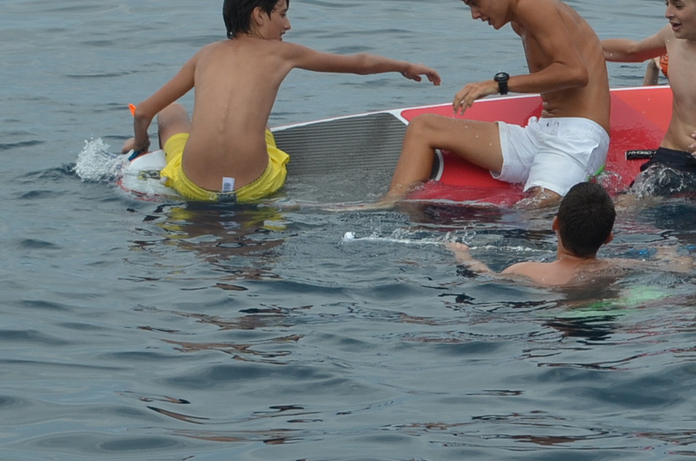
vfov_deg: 5.8
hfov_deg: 8.7
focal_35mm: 235
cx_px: 688
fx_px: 4543
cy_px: 2
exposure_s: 1/500
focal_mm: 55
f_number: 11
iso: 400
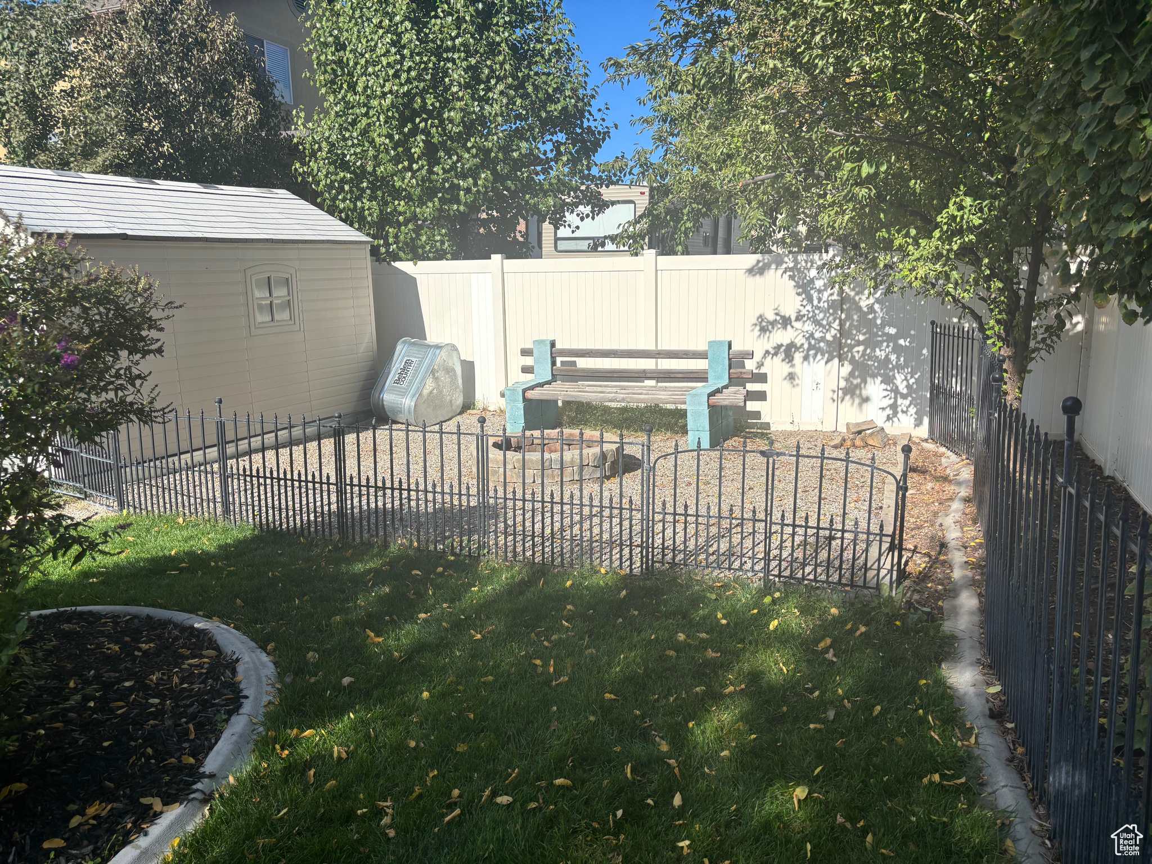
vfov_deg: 53.1
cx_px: 576
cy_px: 432
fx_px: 865
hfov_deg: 67.3
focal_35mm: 26
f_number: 1.6
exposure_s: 1/3205
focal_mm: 5.96
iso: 50
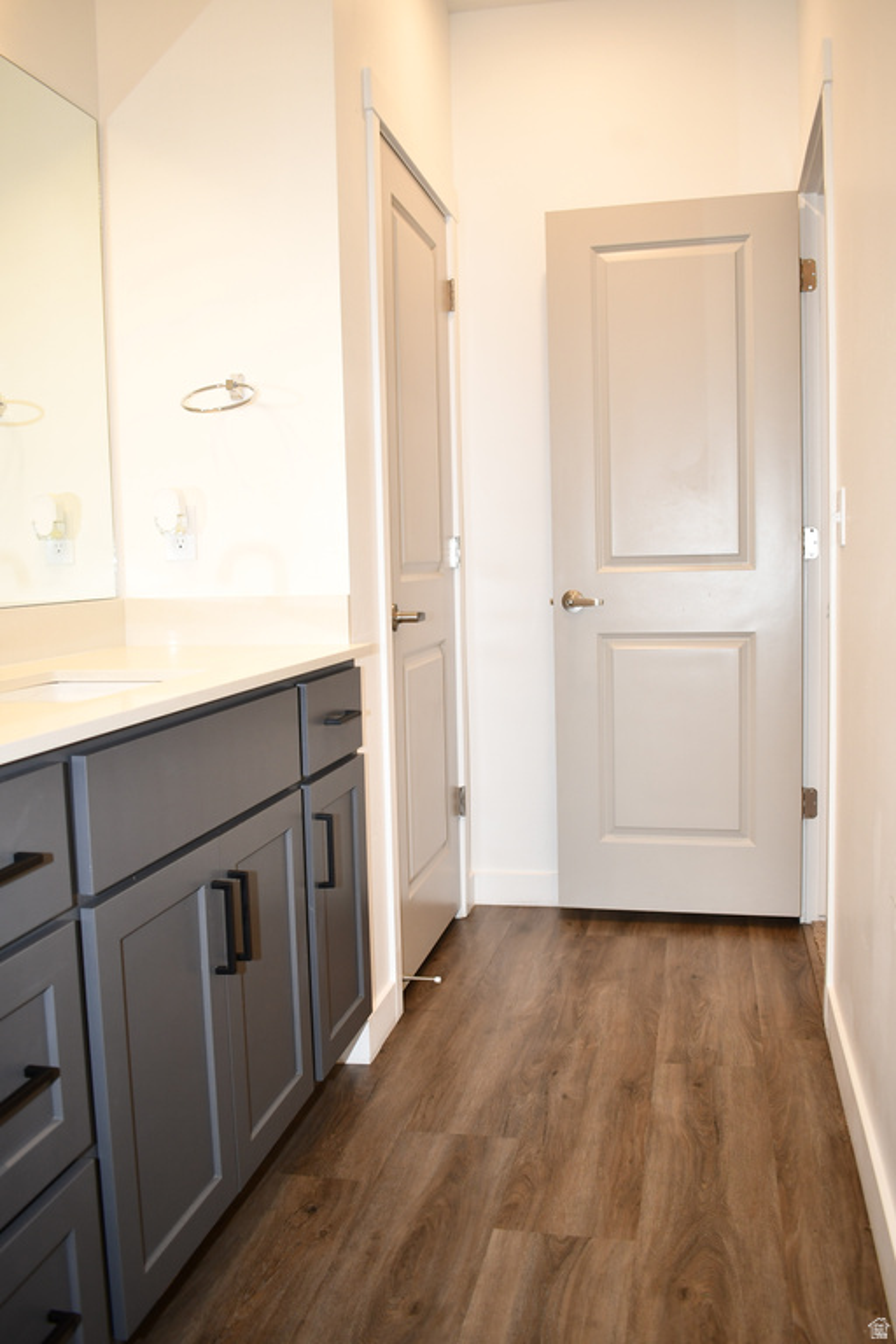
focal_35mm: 31
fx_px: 1157
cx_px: 448
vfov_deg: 60.3
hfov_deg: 42.3
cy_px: 672
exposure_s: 1/60
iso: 500
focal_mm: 21
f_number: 4
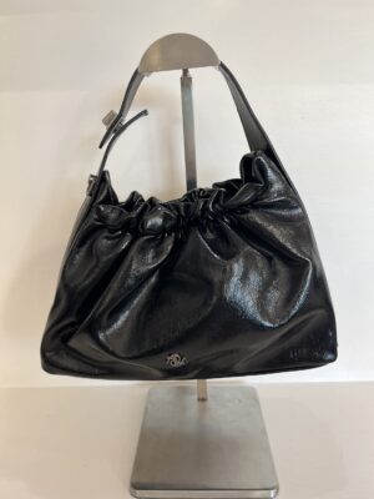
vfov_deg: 67.3
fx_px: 375
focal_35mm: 26
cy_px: 250
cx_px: 187
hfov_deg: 53.1
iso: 50
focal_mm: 5.1
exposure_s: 1/100
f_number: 1.6
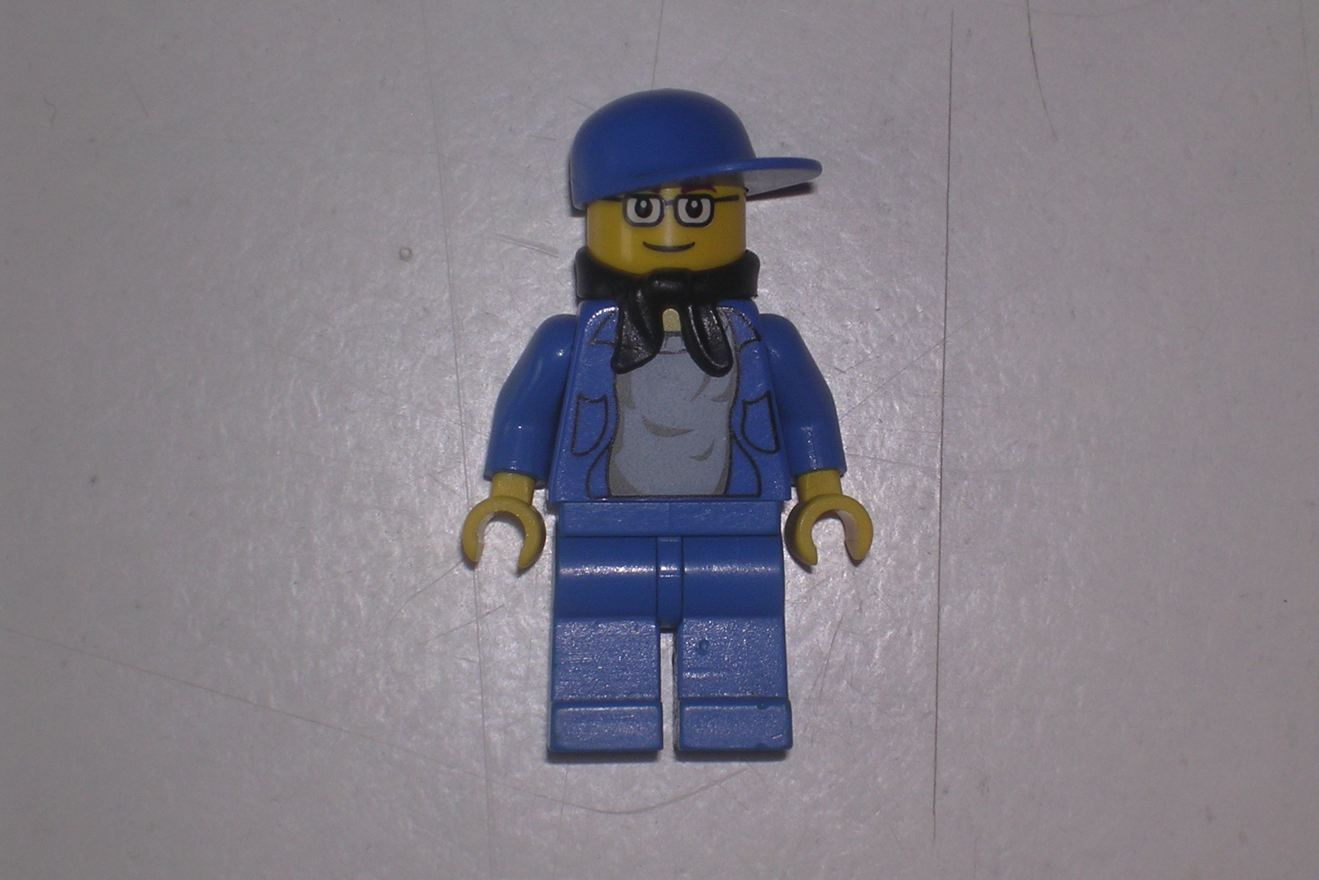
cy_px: 427
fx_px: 4397
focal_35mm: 120
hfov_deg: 17.1
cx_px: 660
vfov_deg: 11.4
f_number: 9.8
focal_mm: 17.4
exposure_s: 1/60.1
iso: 100
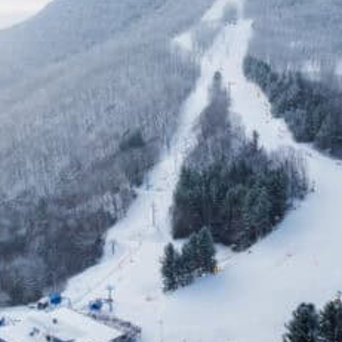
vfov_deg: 35.4
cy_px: 178
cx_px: 187
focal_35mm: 48
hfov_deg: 35.3
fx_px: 537
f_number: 4
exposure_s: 1/60
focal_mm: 12.3
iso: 200
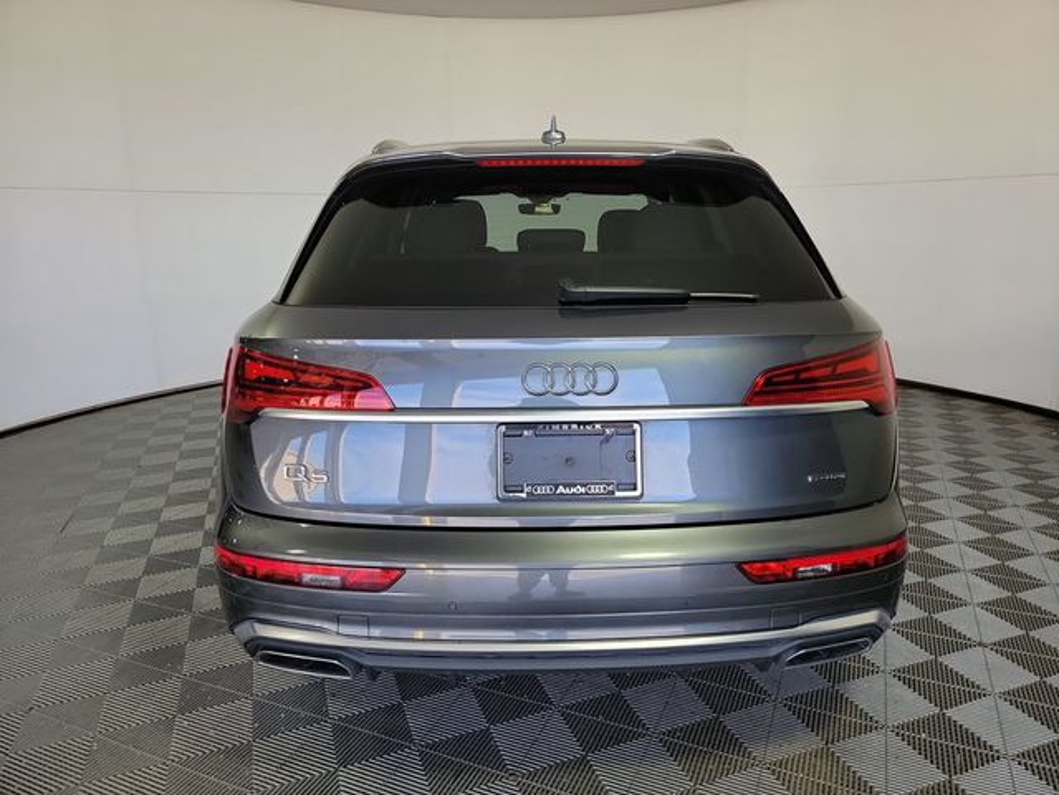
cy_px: 398
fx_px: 734
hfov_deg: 71.6
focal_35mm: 24
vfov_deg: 56.8
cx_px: 530
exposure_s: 1/119
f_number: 1.8
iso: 73
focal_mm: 6.7
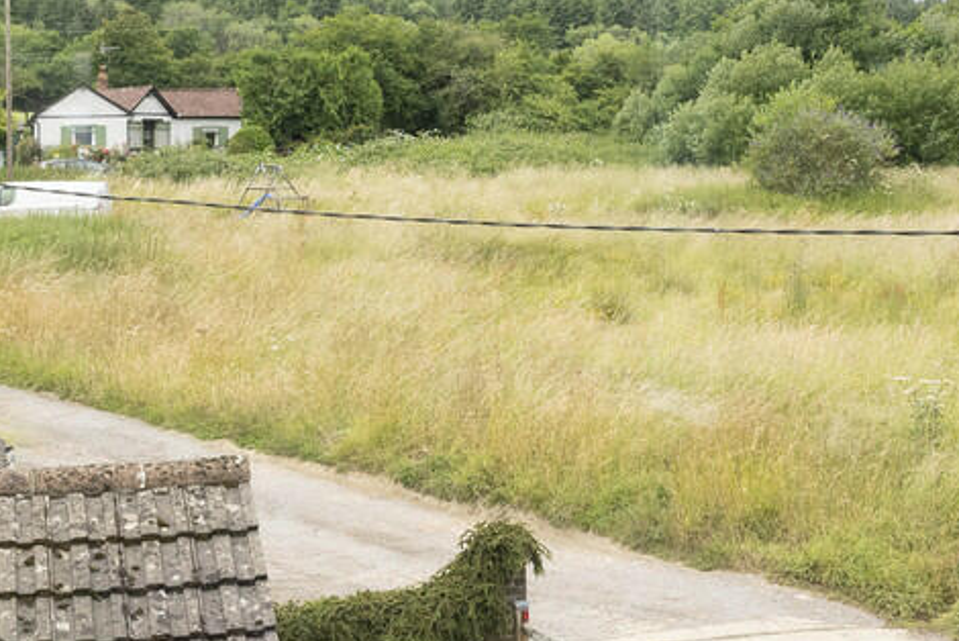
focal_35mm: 74
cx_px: 435
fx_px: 1972
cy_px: 108
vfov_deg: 18.2
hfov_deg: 27.3
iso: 800
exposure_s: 1/640
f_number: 7.1
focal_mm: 34
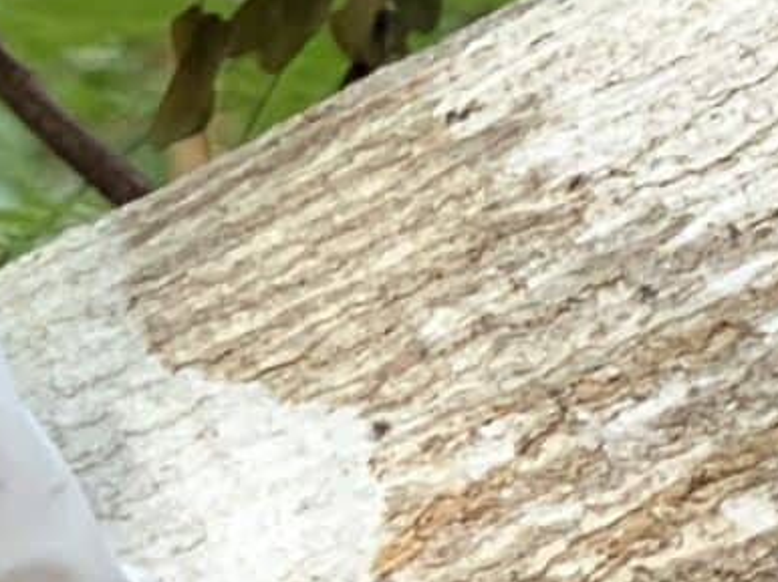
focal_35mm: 345
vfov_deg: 4.3
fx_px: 7749
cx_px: -1566
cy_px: 912
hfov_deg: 5.4
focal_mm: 6
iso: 125
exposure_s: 1/72
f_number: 2.4
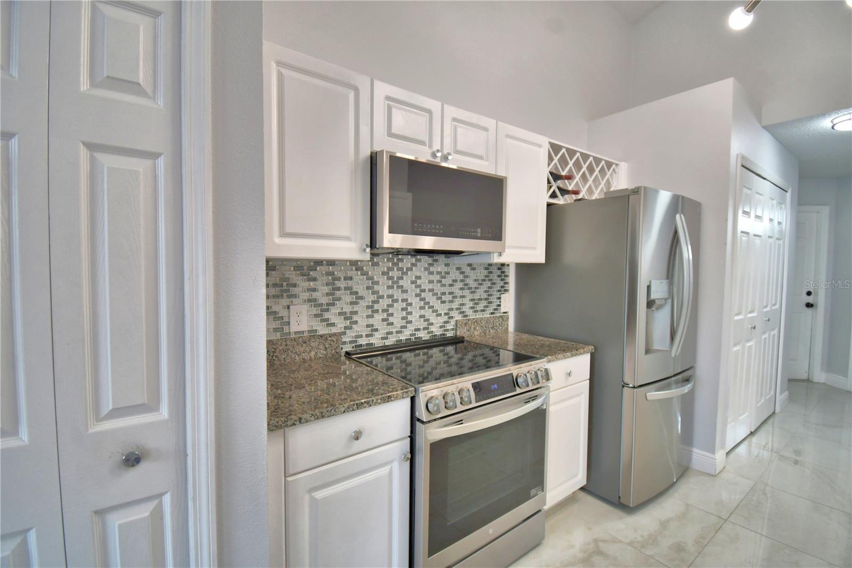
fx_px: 355
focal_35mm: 15
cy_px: 284
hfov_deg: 100.4
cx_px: 426
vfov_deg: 77.3
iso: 400
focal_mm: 10
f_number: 4.5
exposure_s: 1/60
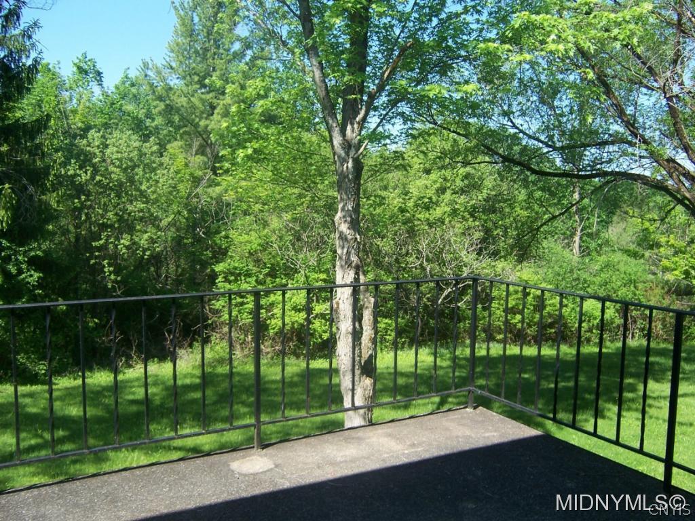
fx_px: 663
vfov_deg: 42.9
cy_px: 260
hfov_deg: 55.4
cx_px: 348
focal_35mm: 33
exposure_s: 1/350
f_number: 3.4
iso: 80
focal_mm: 5.5
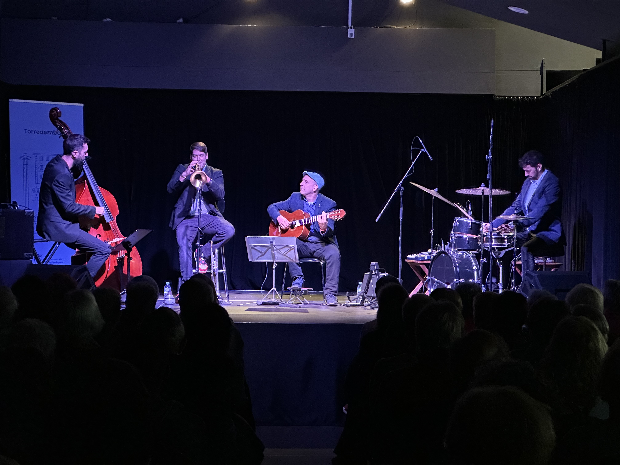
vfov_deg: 19.1
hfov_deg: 25.3
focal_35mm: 77
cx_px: 310
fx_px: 1379
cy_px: 232
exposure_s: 1/33
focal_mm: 9
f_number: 2.8
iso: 1600
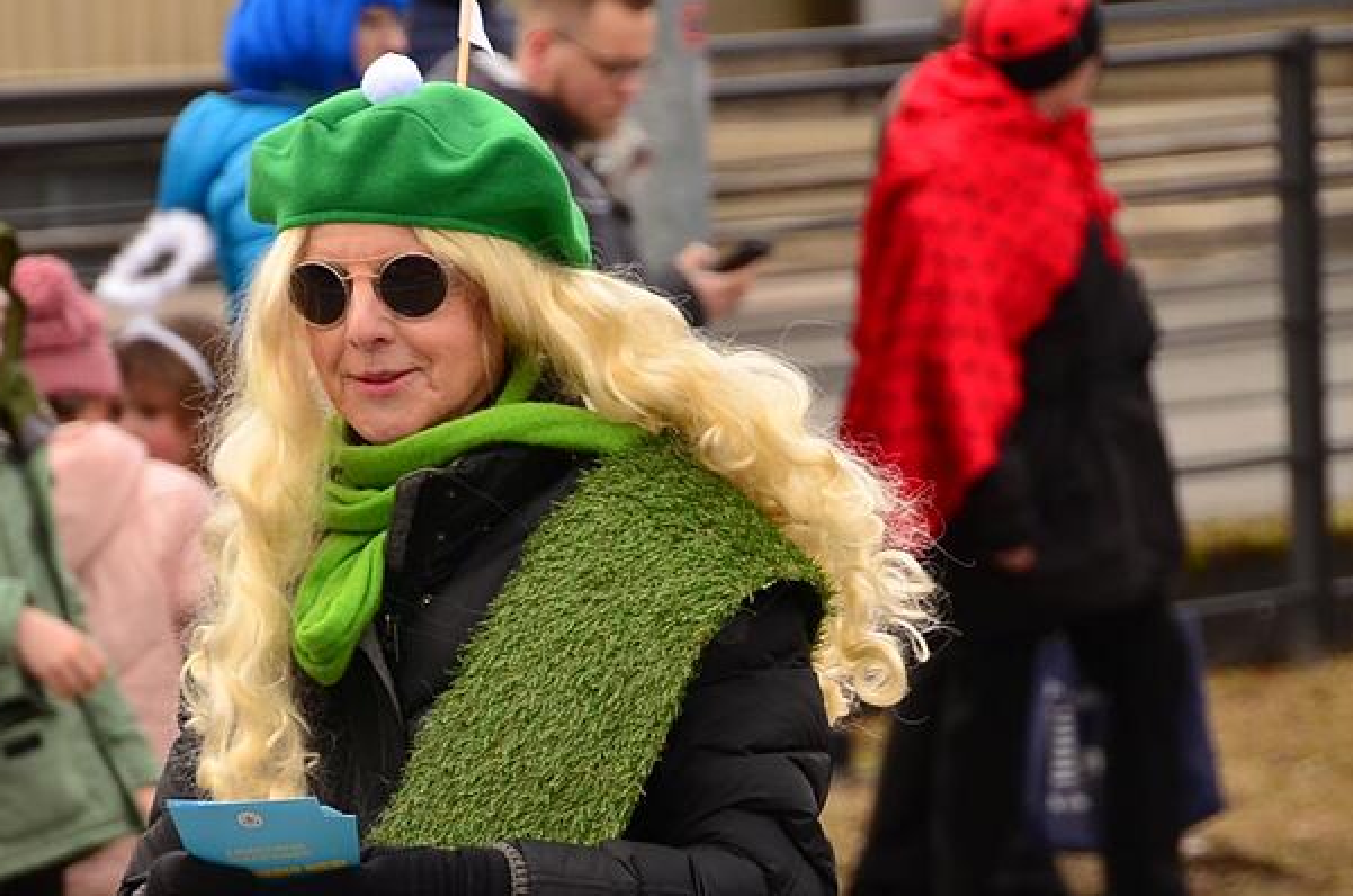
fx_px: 15673
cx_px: 567
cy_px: 657
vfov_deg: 3.3
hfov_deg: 4.9
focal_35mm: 418
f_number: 6
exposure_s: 1/400
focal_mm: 155
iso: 400
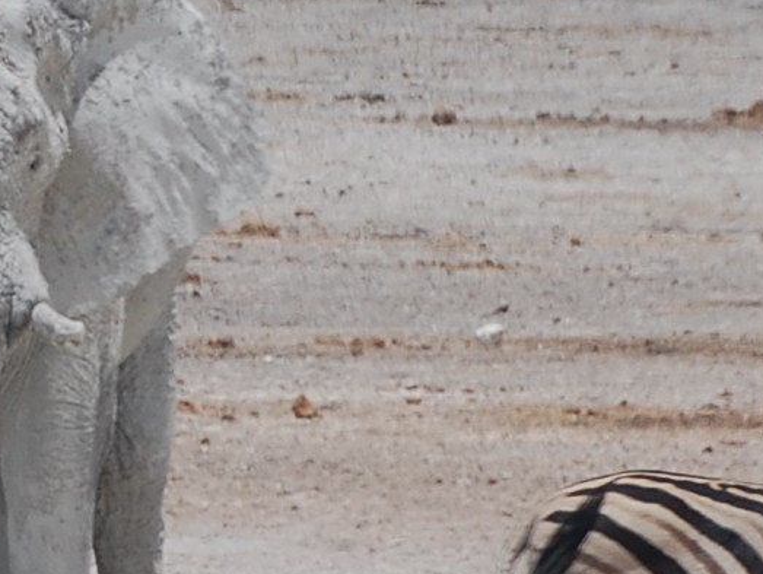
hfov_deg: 1.8
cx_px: -105
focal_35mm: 1117
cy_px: 200
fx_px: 24638
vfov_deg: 1.3
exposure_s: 1/2000
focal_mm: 180
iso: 320
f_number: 5.6
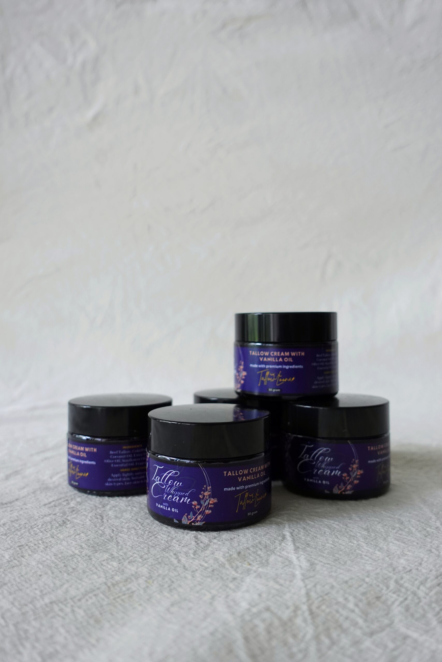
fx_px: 552
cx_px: 221
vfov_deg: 61.9
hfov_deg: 43.6
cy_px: 331
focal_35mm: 30
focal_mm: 11.81
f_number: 2.5
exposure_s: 1/30
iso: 800
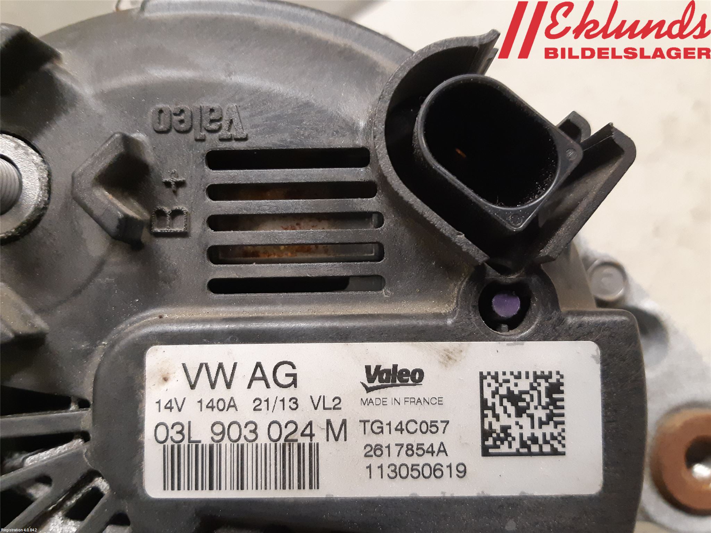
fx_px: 534
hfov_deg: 67.3
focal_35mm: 26
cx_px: 356
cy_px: 266
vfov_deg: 53.1
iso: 320
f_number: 1.7
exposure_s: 1/50
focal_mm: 3.93
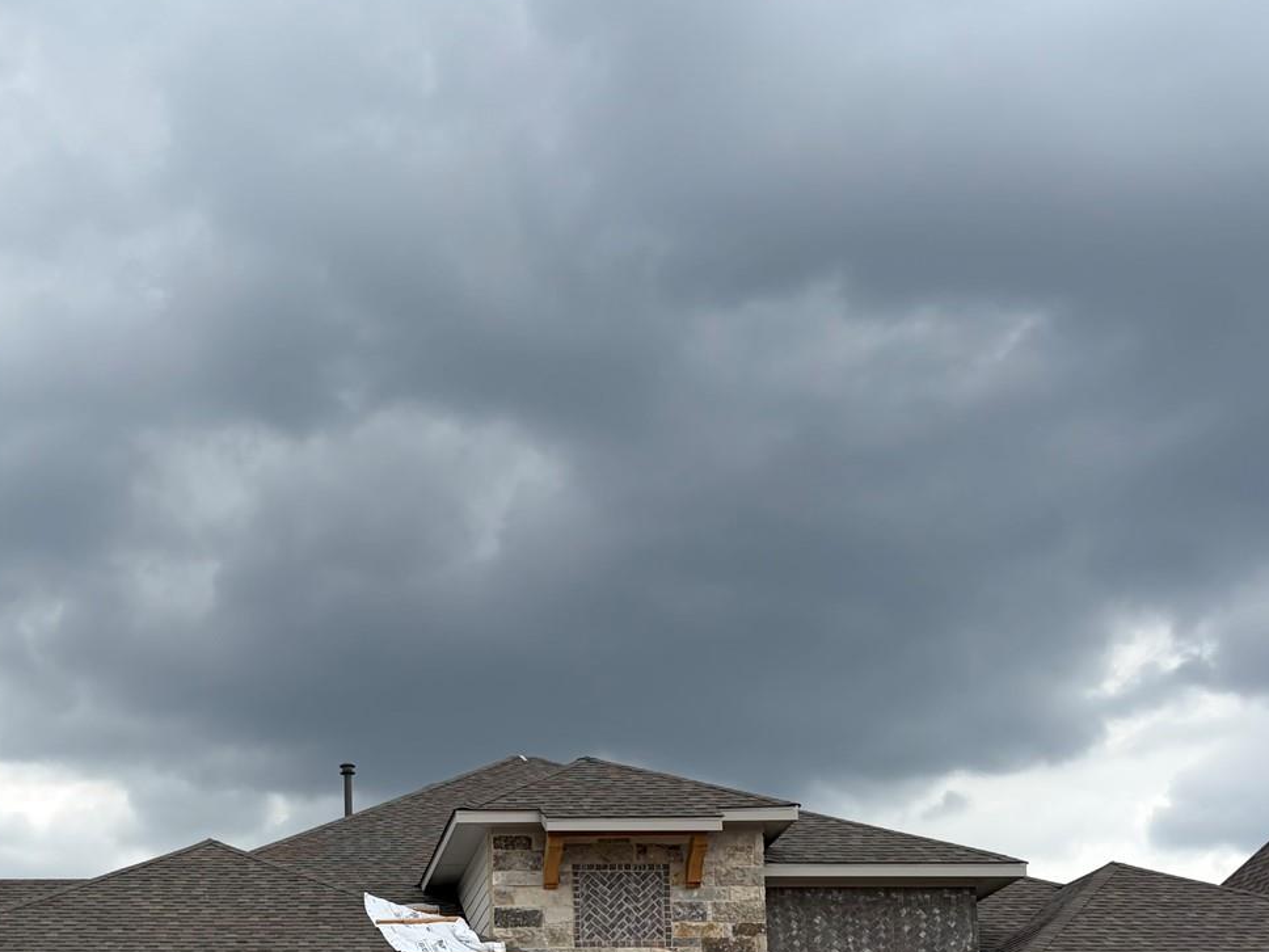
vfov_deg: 25.1
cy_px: 990
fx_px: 2016
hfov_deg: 34.5
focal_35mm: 55
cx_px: 380
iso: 50
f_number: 1.6
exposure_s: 1/3279
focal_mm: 5.96
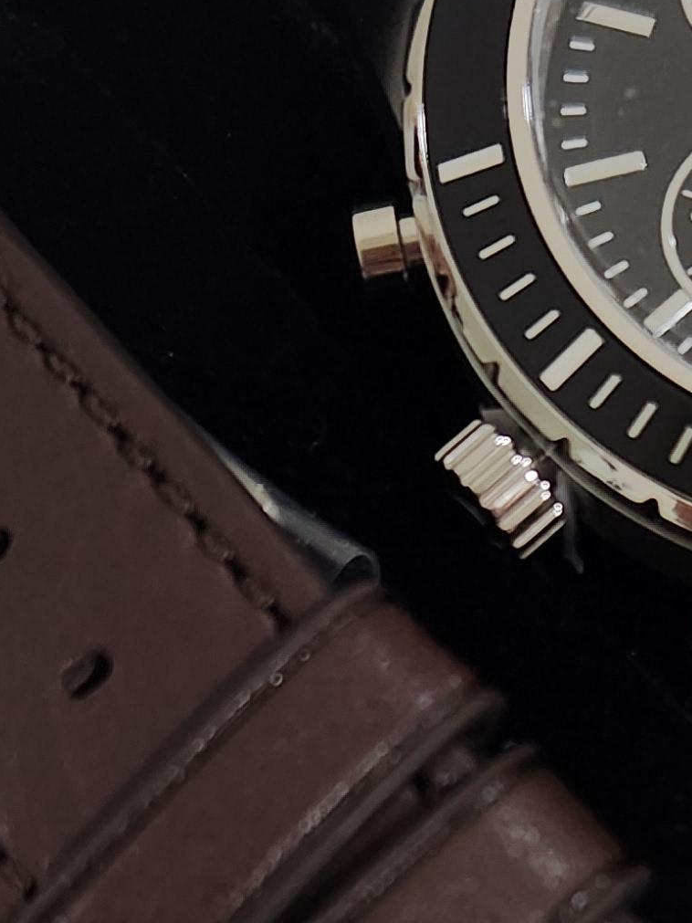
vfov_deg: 20.9
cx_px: 520
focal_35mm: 91
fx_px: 2426
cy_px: 894
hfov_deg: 16.2
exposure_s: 1/120
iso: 320
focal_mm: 5.4
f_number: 1.8
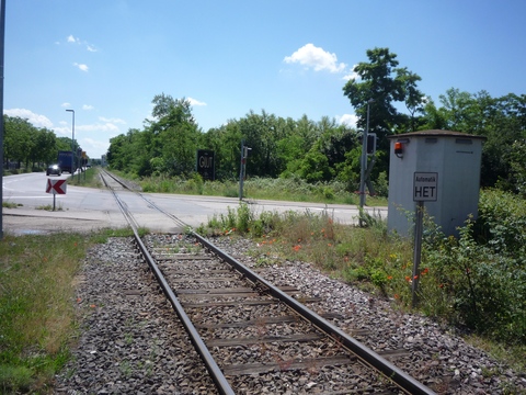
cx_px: 263
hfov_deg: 56.8
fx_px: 486
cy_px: 198
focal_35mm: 32
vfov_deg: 44.2
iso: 100
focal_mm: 5.2
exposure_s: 1/400
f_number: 5.6
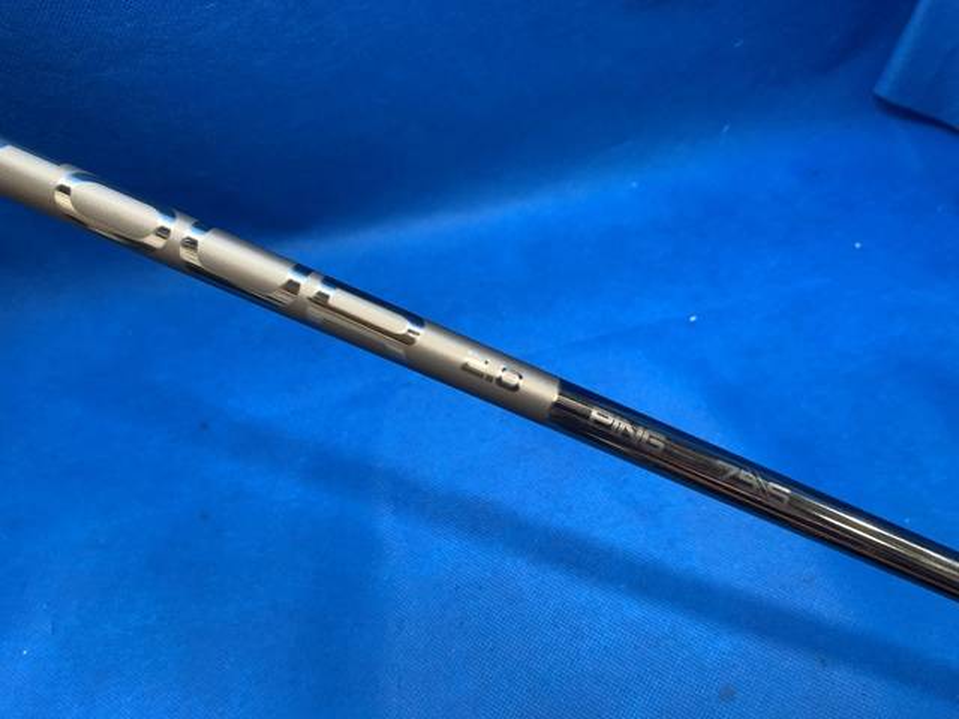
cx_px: 480
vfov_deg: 53.1
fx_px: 720
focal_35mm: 26
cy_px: 360
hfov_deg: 67.3
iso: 100
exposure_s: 1/60
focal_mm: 4.25
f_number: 1.8
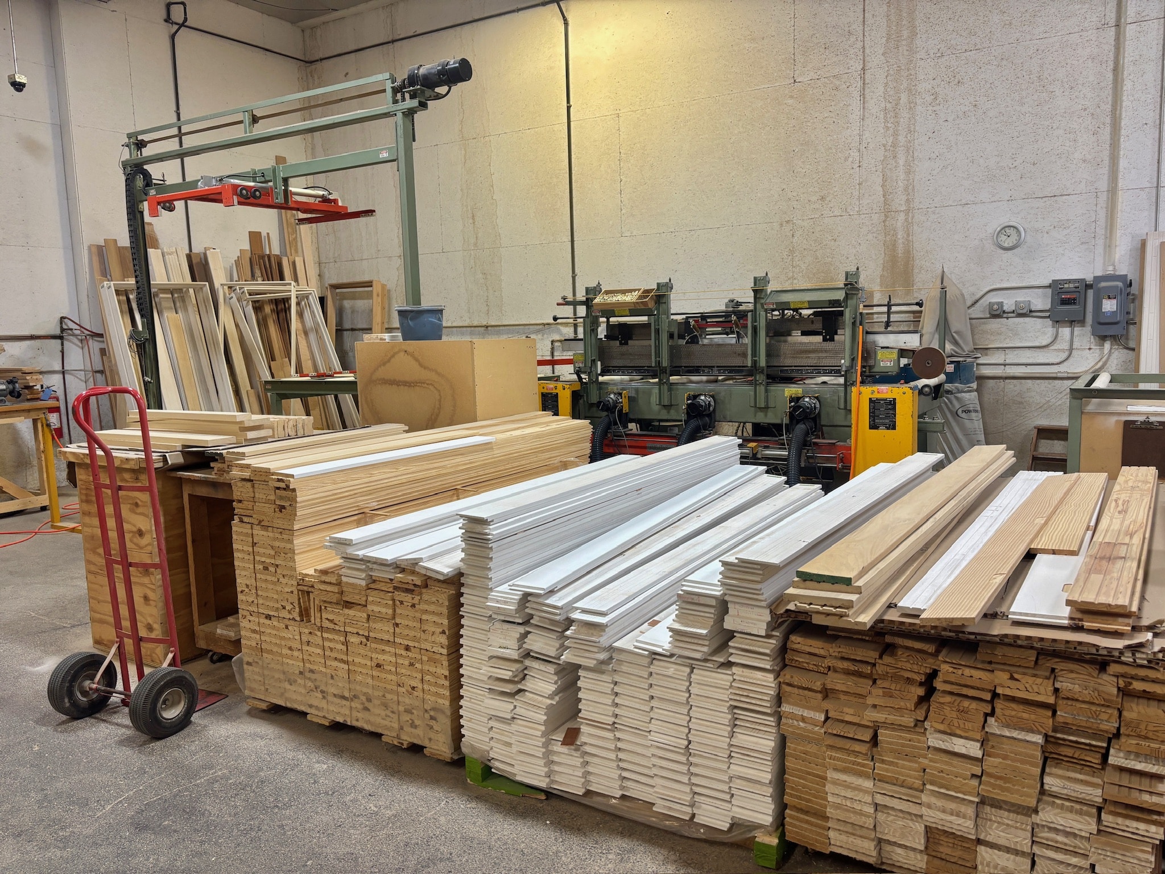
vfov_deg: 53.1
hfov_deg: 67.3
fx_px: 875
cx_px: 582
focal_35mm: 26
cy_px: 437
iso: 100
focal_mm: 5.96
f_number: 1.6
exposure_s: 1/60
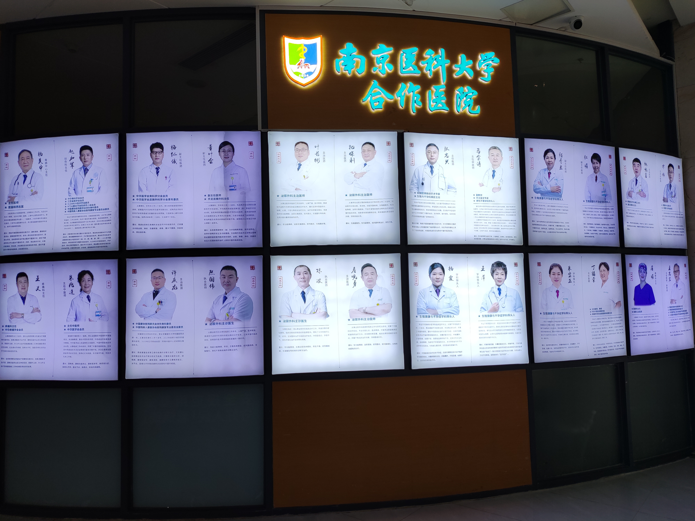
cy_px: 260
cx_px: 348
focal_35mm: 25
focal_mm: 4.71
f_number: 1.79
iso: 50
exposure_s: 1/140
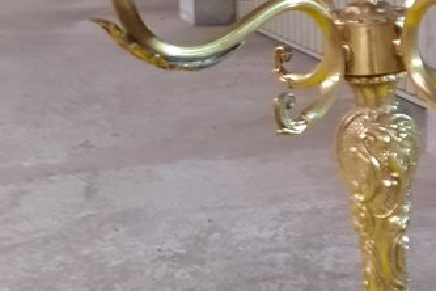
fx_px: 945
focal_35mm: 78
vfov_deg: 17.2
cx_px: 395
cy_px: 28
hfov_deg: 25.2
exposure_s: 1/25
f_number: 2
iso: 320
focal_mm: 4.6
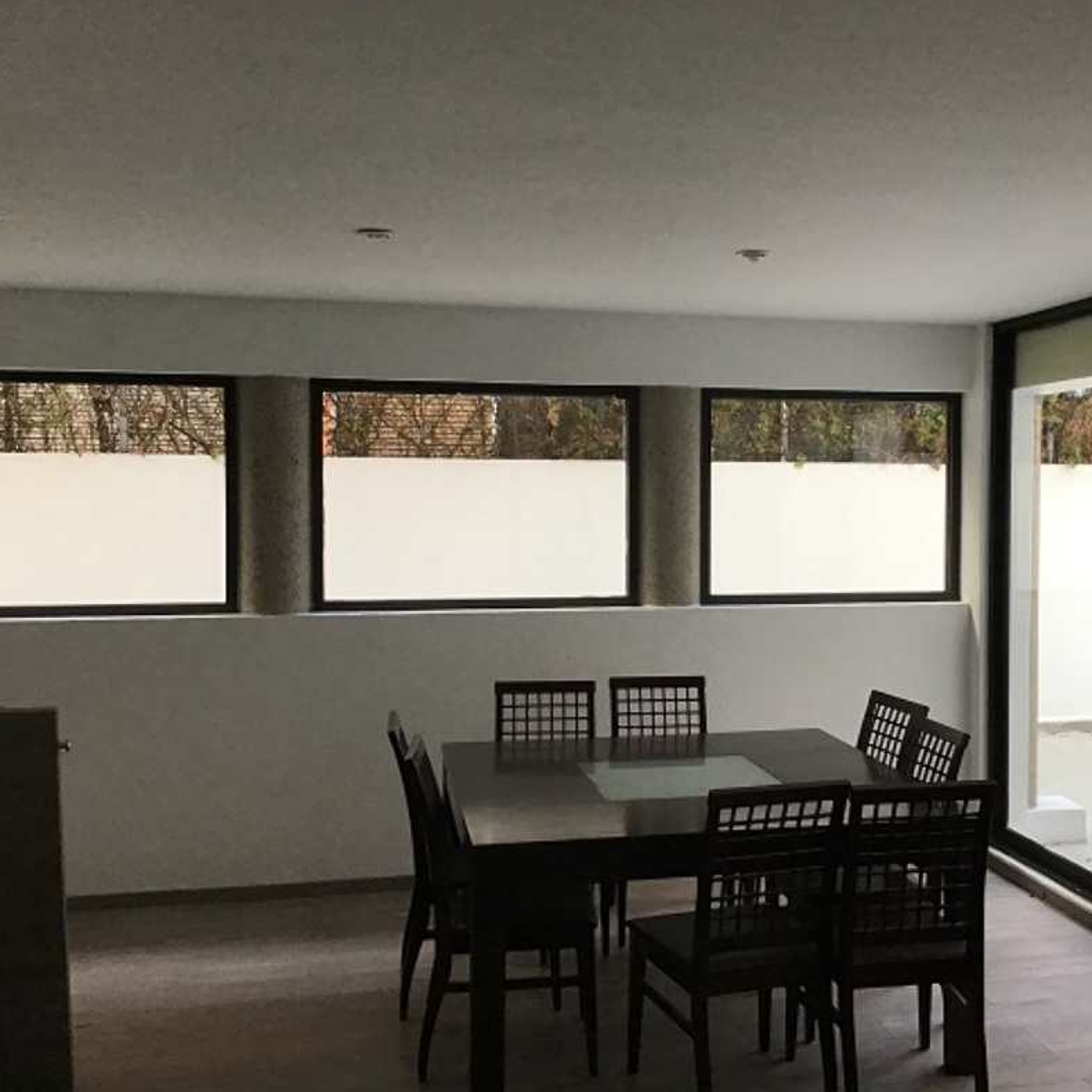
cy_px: 543
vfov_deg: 44.9
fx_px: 1321
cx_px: 683
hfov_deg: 44.6
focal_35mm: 37
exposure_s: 1/30
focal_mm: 3.3
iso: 50
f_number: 2.4
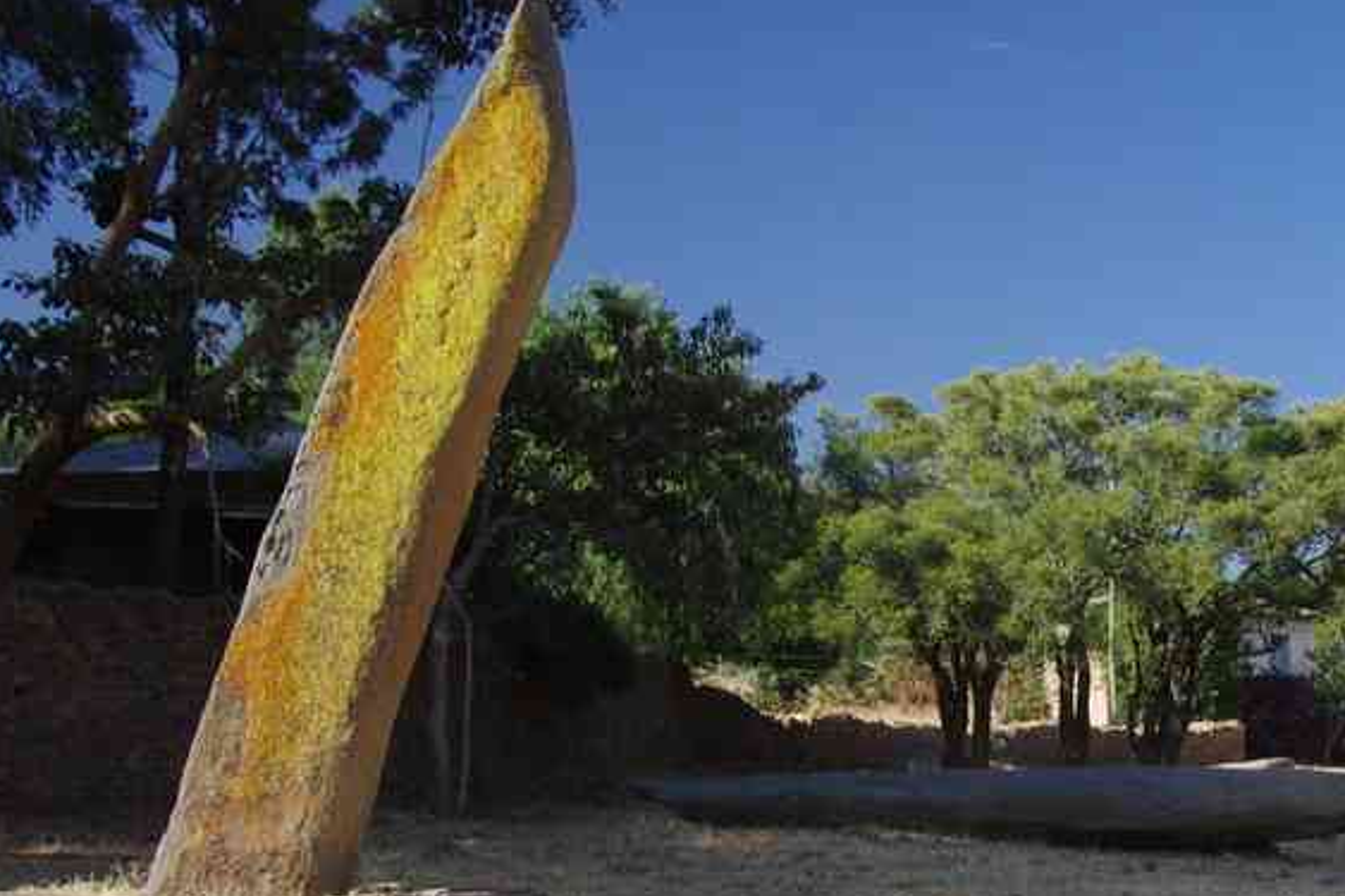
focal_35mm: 72
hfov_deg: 27.7
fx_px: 2675
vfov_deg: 18.9
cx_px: 1055
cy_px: 674
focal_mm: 26.9
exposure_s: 1/50
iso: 200
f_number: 11
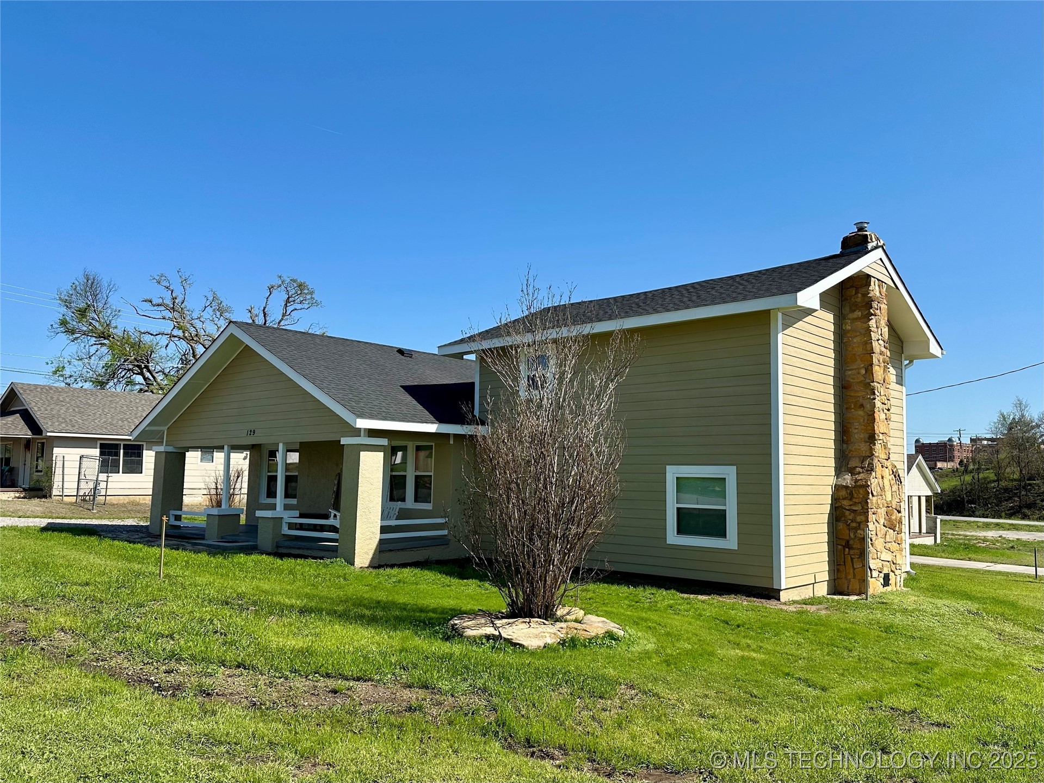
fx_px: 724
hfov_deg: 71.6
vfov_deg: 56.8
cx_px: 522
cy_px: 392
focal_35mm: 24
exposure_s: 1/5000
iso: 80
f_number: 1.78
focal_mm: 6.86
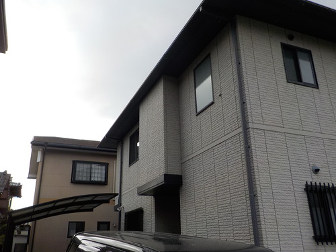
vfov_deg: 46.8
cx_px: 168
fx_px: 291
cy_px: 126
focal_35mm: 30
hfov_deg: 60.0
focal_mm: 4.1
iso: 125
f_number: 3.3
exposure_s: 1/800
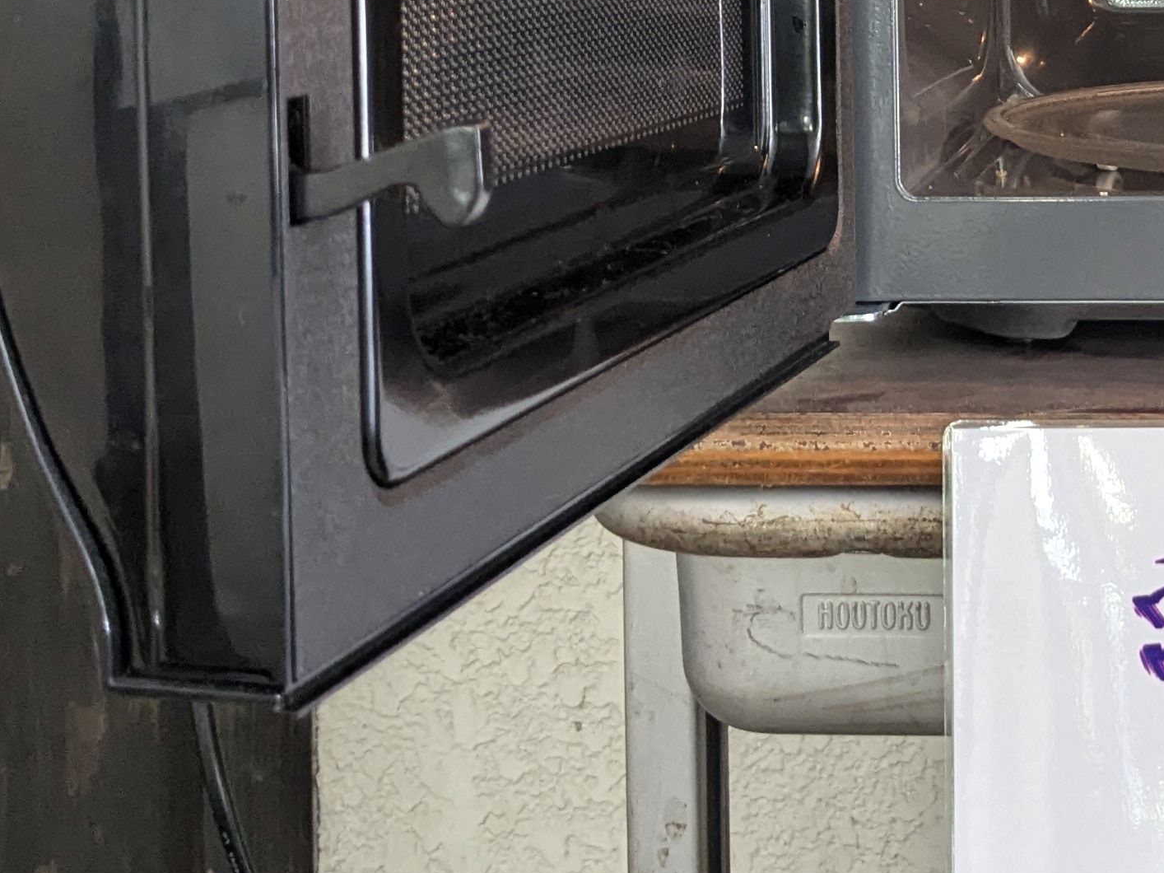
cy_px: 21
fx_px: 2589
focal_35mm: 77
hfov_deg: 24.4
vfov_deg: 18.7
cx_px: 1119
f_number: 1.73
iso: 428
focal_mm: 4.38
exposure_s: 1/60
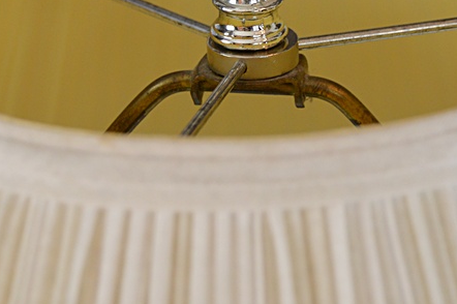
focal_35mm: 129
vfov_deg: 10.5
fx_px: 1636
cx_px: 243
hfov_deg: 15.9
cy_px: -18
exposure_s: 1/60
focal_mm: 38
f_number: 4.8
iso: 450
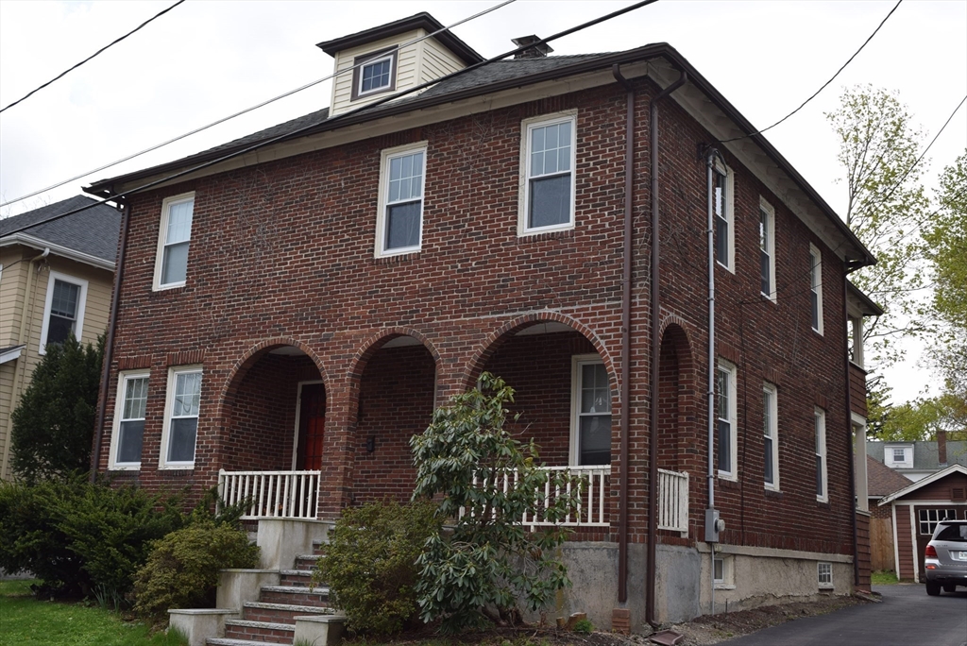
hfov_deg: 49.5
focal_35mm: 39
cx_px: 484
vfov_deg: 34.3
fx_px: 1048
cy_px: 323
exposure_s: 1/200
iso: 100
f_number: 9
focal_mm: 26
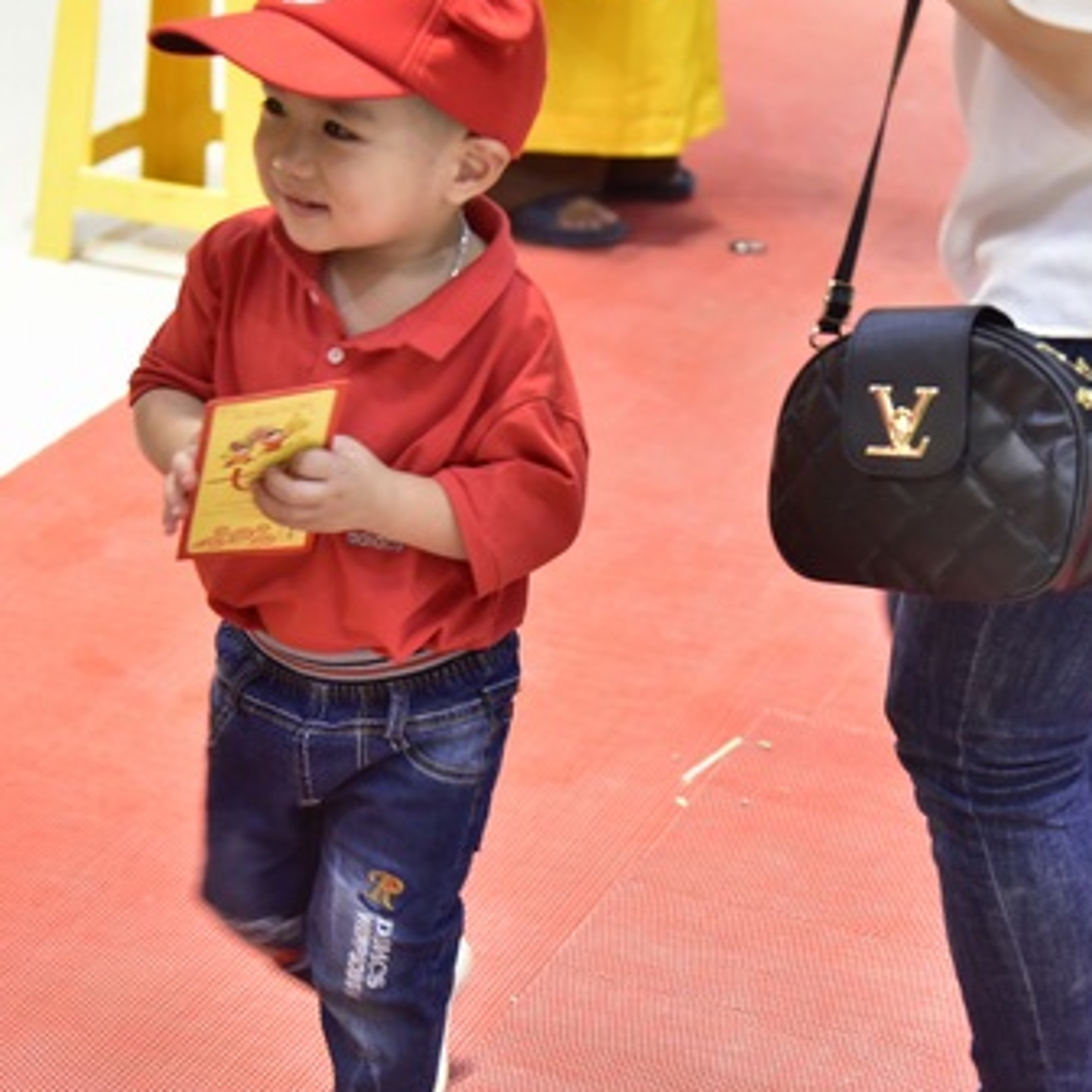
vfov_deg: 17.1
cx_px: 474
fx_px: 3640
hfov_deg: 17.1
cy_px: 556
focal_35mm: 102
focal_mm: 62
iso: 1600
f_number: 4
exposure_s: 1/60
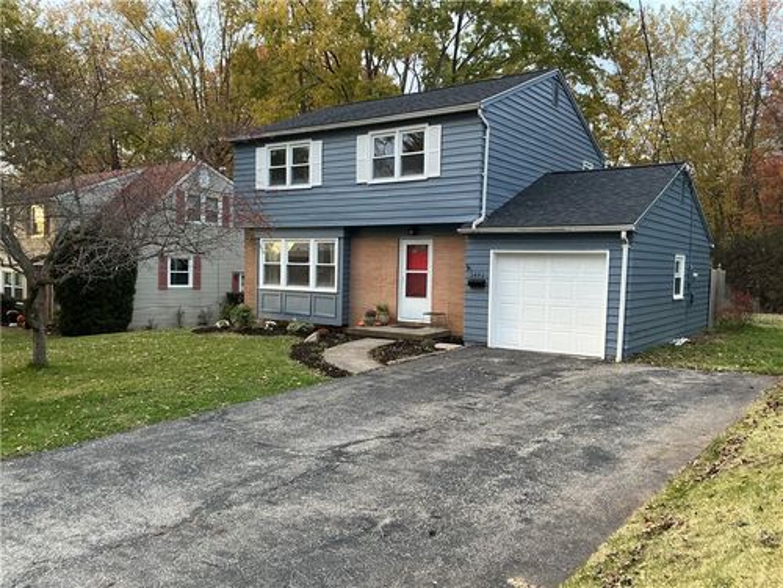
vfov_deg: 48.2
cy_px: 294
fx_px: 656
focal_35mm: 29
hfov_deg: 61.7
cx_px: 392
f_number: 1.8
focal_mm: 3
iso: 64
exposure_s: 1/120
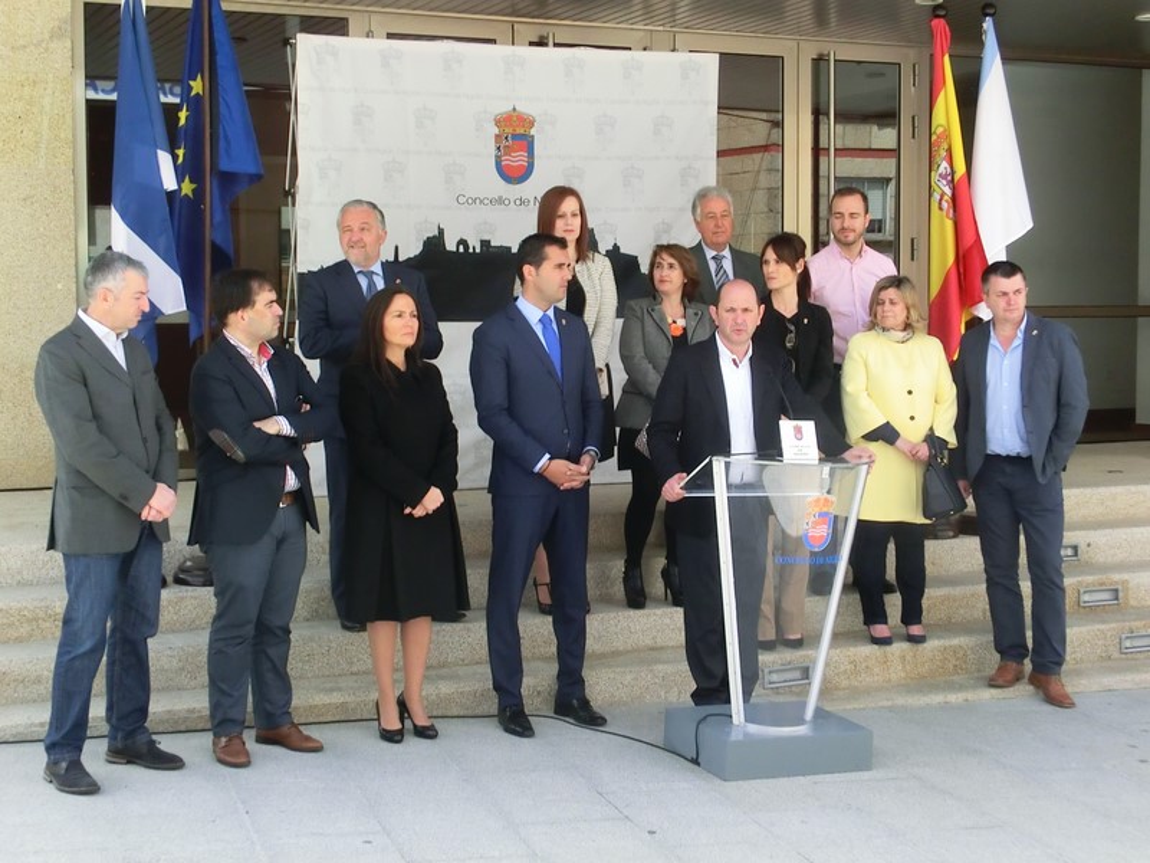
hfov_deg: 30.7
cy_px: 432
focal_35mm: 63
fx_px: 2093
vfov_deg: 23.3
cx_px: 575
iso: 250
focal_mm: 11.1
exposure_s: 1/60
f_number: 11.8
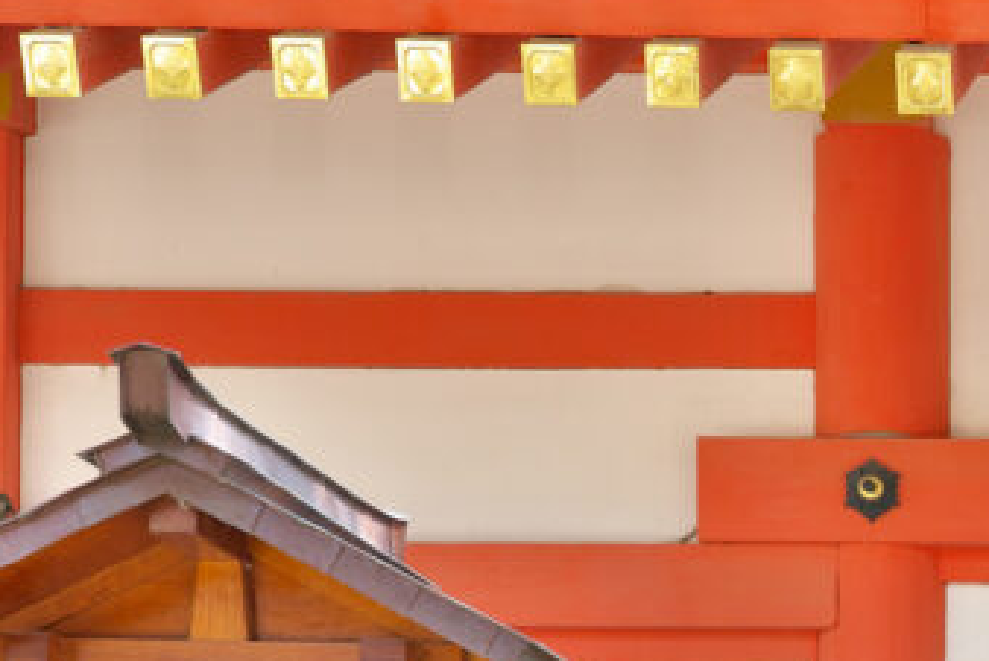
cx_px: 1469
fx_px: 4152
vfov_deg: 8.8
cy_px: 1164
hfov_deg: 12.9
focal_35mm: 151
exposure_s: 1/30
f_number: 11
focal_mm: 39
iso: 100
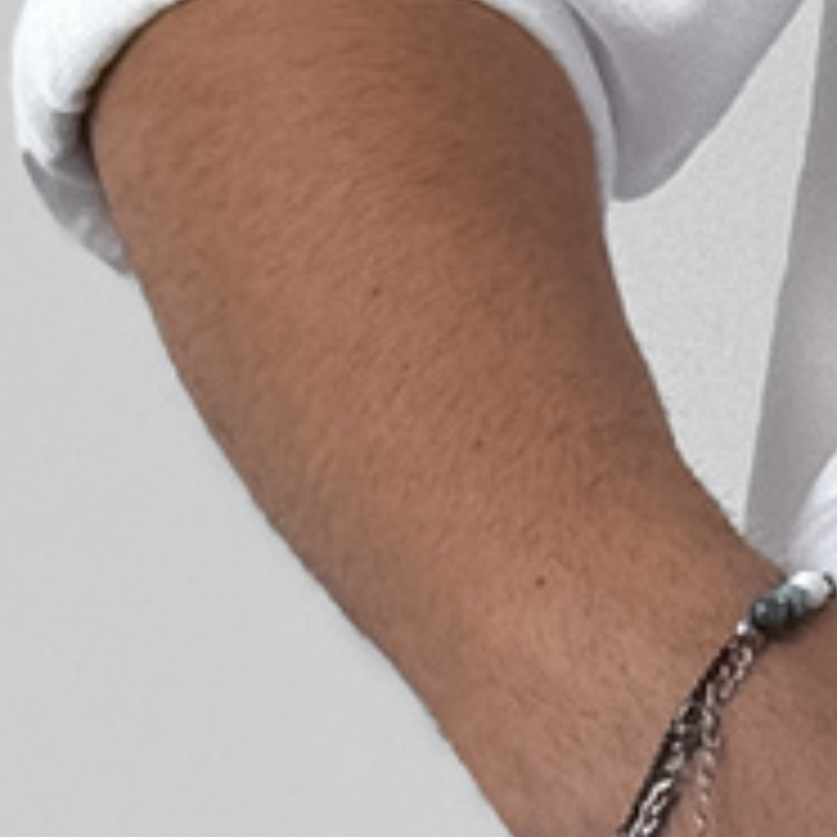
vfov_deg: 4.4
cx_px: 1809
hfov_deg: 4.7
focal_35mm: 365
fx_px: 9985
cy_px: 3546
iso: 64
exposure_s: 1/160
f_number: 1.8
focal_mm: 6.76
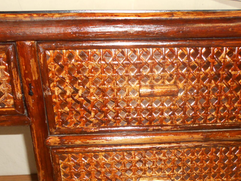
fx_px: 292
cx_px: 139
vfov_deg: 33.4
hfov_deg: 44.7
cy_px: 144
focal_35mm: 42
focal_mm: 4.6
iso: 200
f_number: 3.2
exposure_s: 1/25
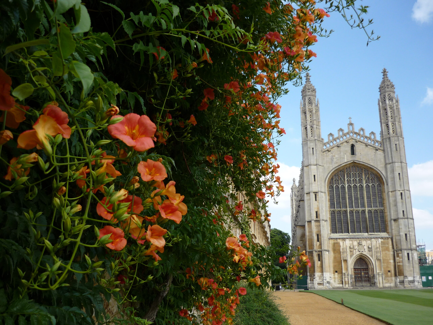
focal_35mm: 33
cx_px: 216
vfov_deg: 42.9
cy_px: 162
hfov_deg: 55.4
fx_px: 413
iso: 100
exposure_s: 1/640
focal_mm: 5.5
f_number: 2.8
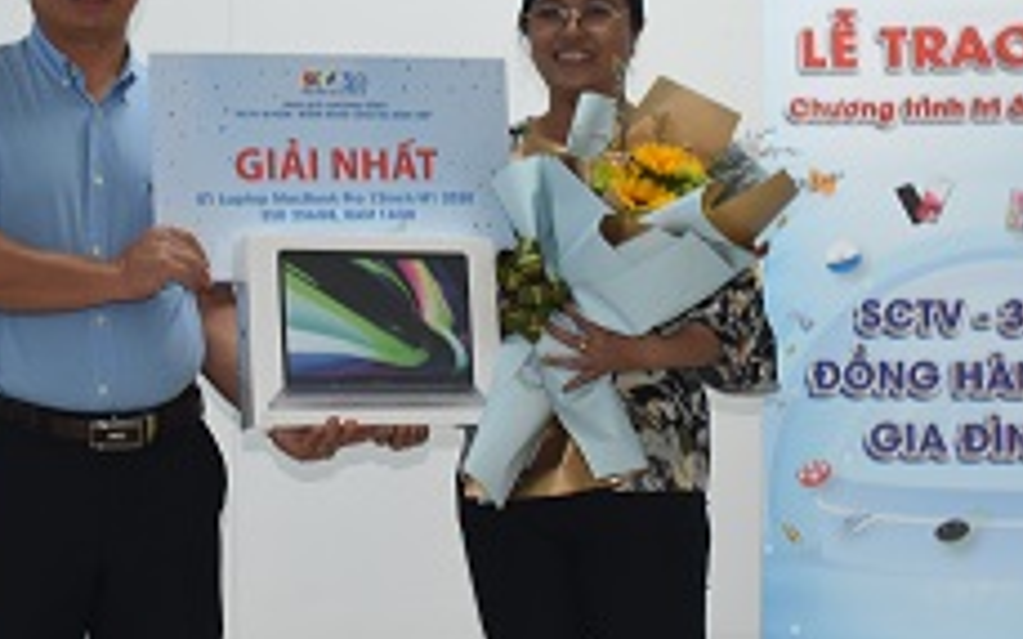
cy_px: 290
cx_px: 415
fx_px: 2007
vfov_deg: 18.1
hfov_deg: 28.5
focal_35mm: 72
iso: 400
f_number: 5
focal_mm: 18
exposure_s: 1/60
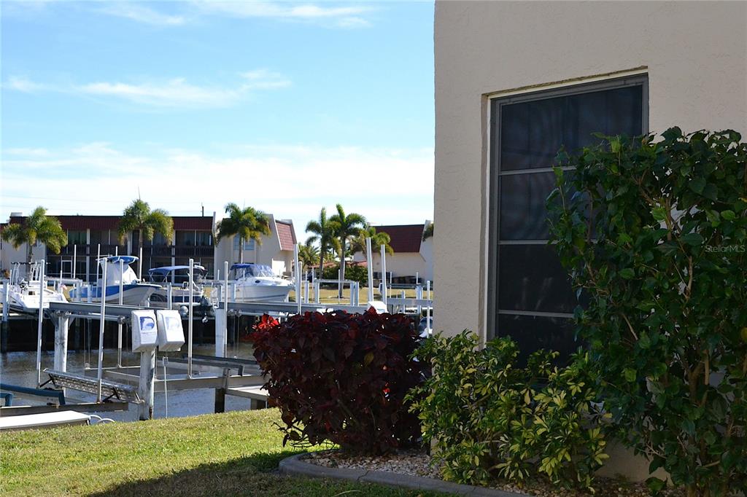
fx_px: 996
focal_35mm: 48
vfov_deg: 28.1
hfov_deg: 41.1
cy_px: 248
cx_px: 374
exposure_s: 1/2000
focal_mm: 32
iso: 1600
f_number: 8
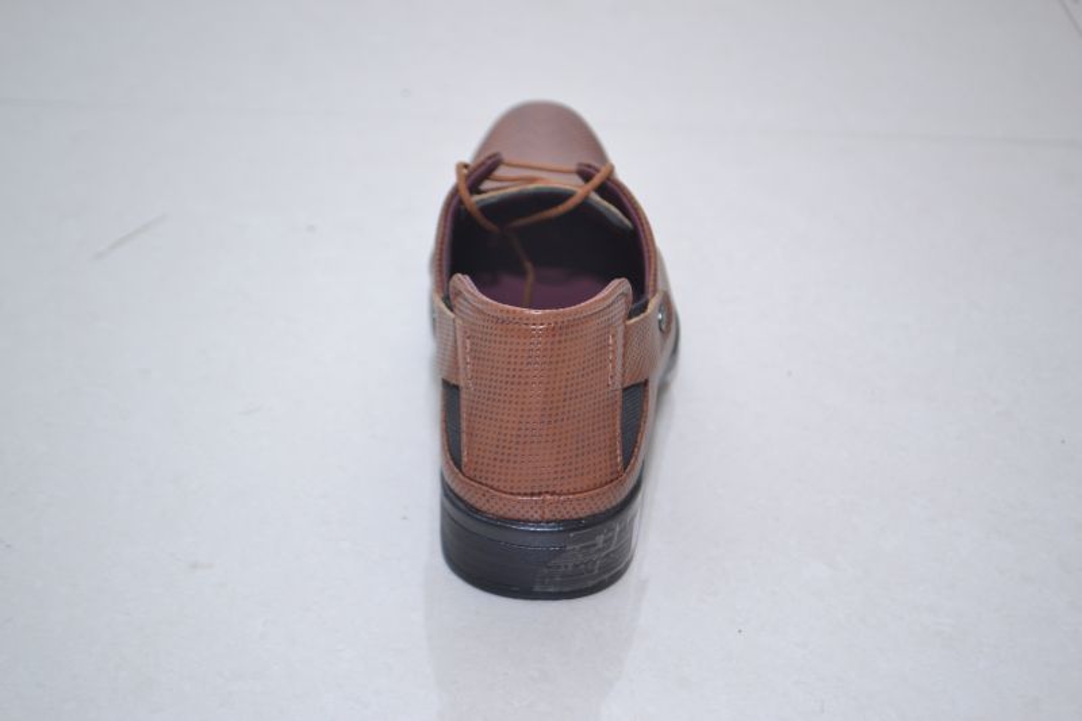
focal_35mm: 72
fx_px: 2163
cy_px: 360
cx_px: 541
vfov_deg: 18.9
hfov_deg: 28.1
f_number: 5.6
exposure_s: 1/125
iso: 400
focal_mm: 48
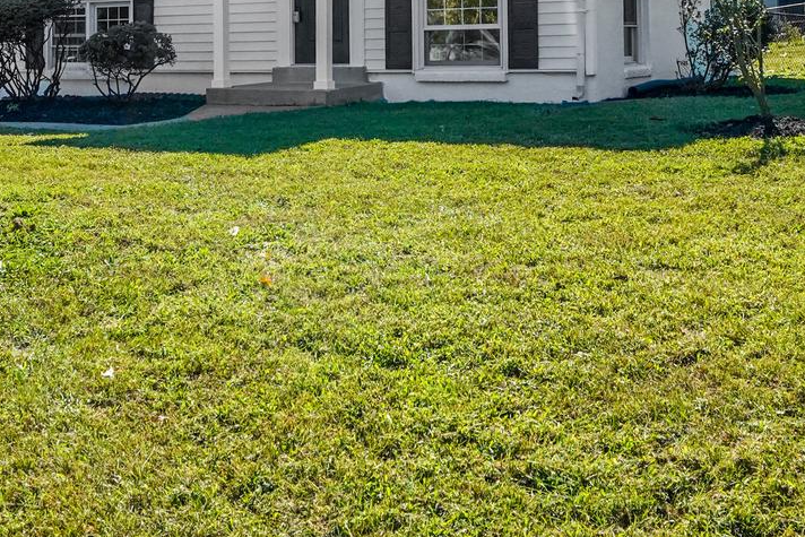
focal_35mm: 46
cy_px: -144
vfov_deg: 25.5
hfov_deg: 42.7
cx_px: 380
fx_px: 1029
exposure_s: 1/1600
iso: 1250
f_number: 8
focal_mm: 16
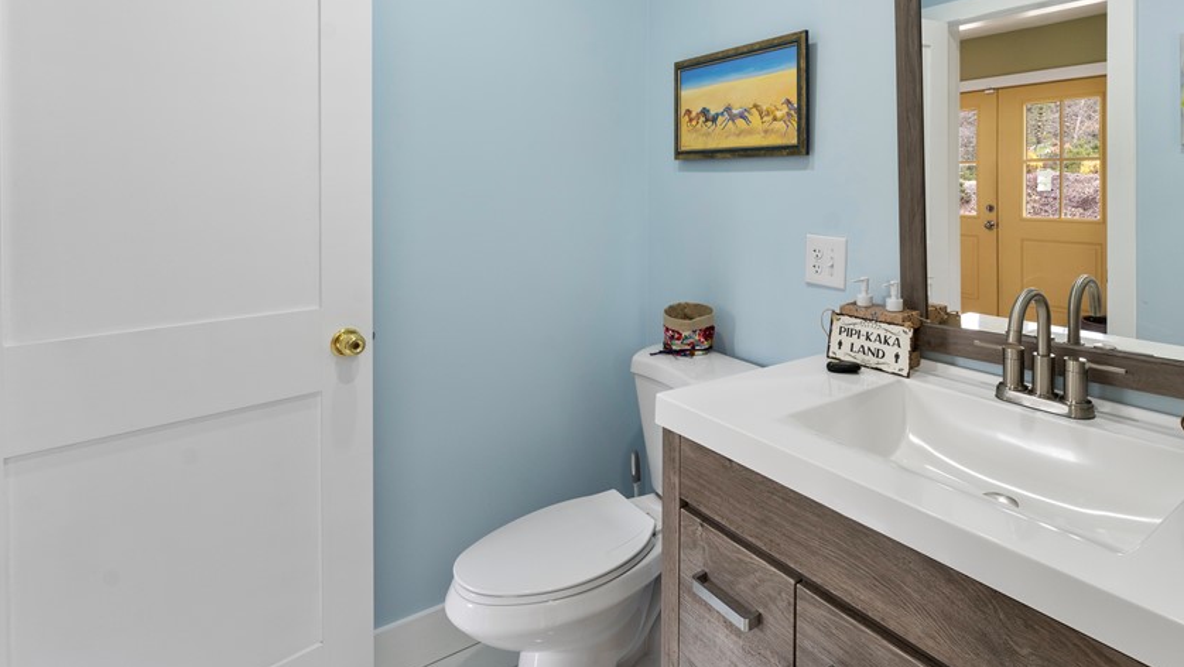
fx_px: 597
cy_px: 212
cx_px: 708
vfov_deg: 56.9
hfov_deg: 88.5
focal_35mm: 19
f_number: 8
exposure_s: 1/30
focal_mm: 14
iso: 800
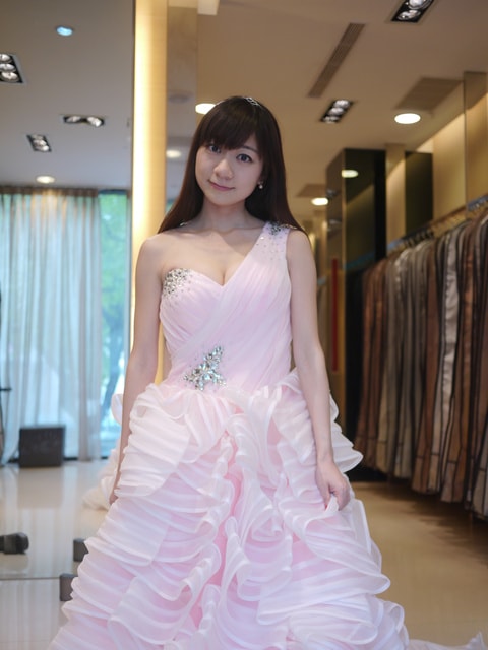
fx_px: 752
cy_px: 325
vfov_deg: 46.8
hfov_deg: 36.0
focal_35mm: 40
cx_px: 244
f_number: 1.7
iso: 100
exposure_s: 1/100
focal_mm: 20
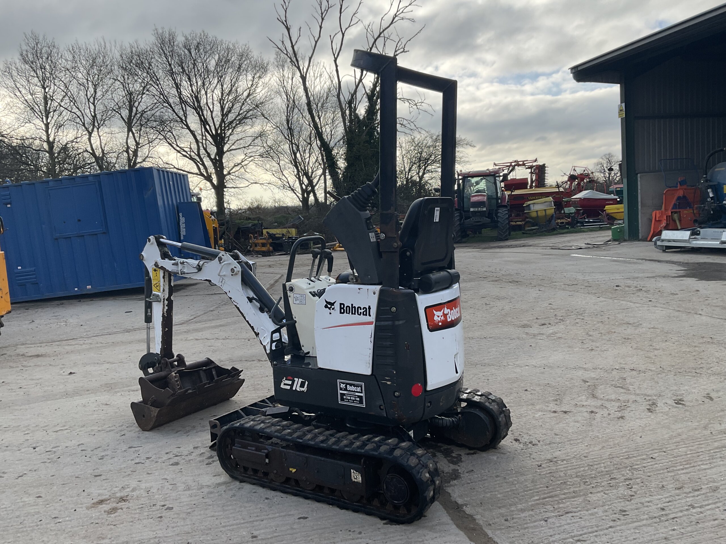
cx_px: 363
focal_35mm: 29
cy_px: 272
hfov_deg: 61.7
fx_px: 608
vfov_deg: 48.2
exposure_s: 1/912
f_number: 1.8
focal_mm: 3
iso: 16
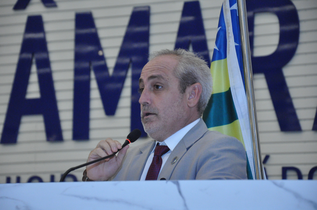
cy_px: 105
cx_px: 158
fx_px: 1385
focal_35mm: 158
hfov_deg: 13.1
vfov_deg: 8.7
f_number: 6.3
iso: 3200
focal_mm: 105
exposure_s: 1/160
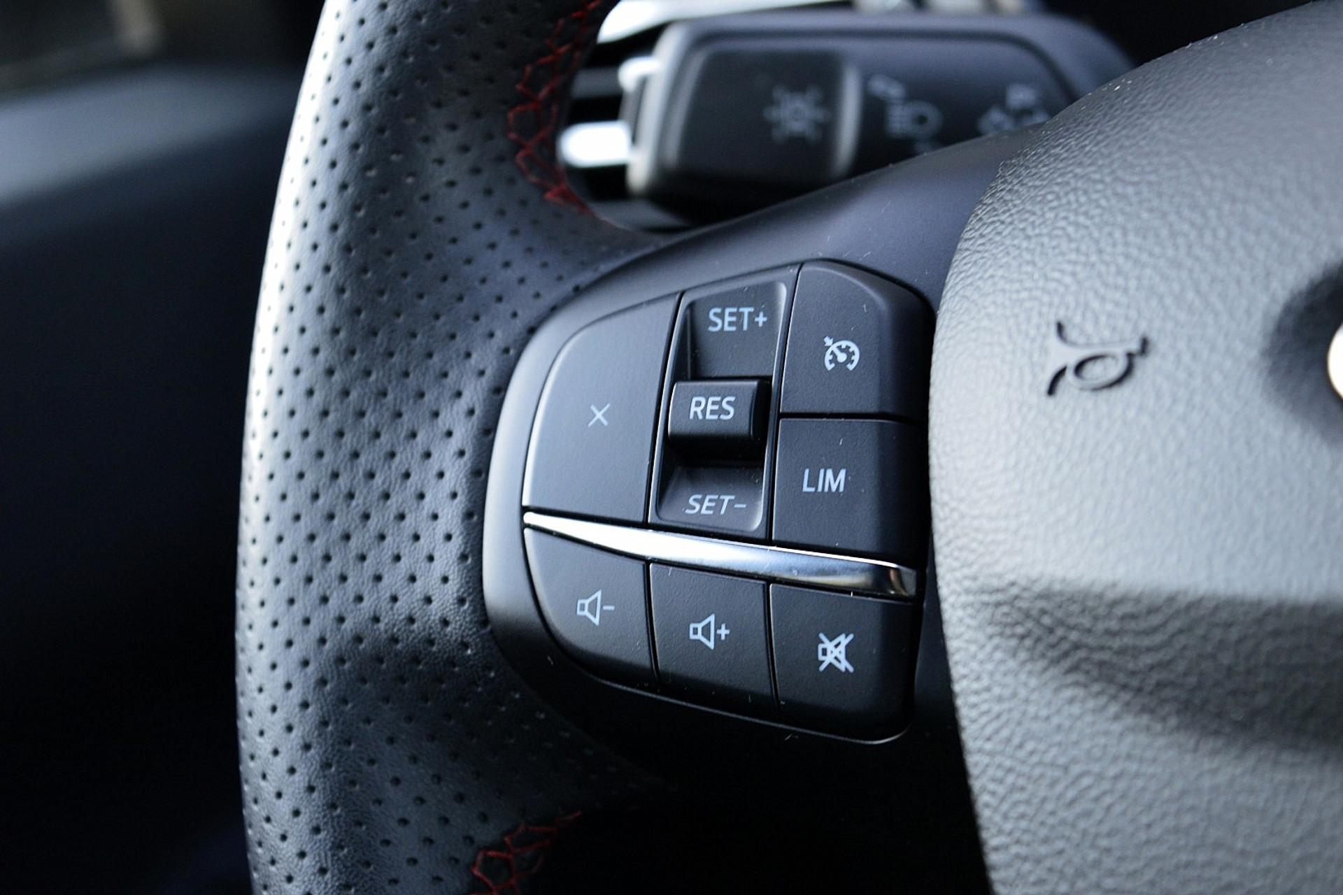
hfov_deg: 24.6
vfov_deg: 16.6
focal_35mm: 82
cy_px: 448
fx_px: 3077
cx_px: 672
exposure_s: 1/60
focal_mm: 55
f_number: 5.6
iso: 800
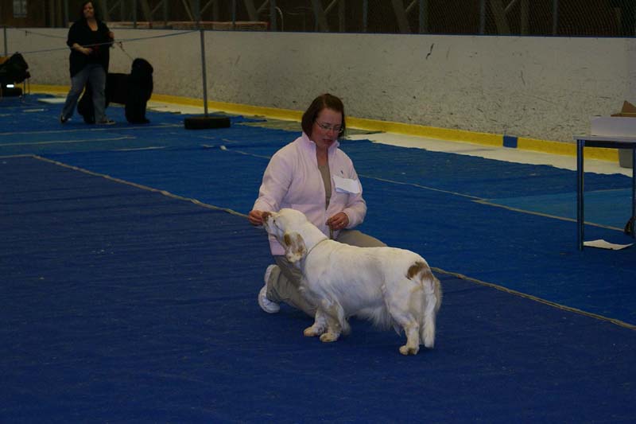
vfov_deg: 13.0
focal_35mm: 105
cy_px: 212
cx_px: 318
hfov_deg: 19.5
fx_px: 1854
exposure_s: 1/125
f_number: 5.6
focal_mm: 70
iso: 400
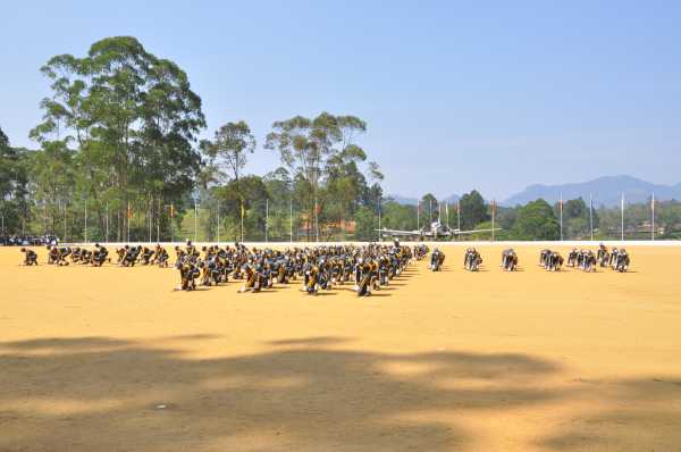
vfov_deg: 39.8
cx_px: 340
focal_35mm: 33
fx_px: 623
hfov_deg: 57.3
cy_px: 226
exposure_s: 1/160
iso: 200
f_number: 11
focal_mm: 22
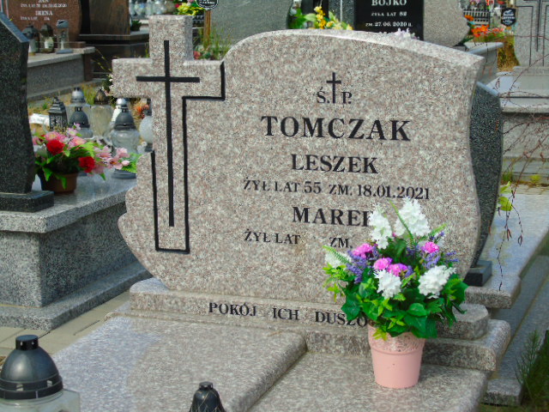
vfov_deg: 20.7
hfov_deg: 27.4
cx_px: 274
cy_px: 206
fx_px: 1126
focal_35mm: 71
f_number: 4.7
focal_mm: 13
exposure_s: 1/400
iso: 80
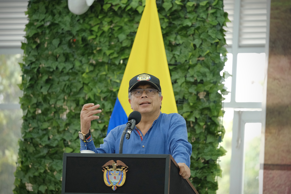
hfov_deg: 10.6
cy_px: 97
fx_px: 1568
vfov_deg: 7.1
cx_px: 146
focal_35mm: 194
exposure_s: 1/200
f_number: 2.8
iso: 2500
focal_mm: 129.2
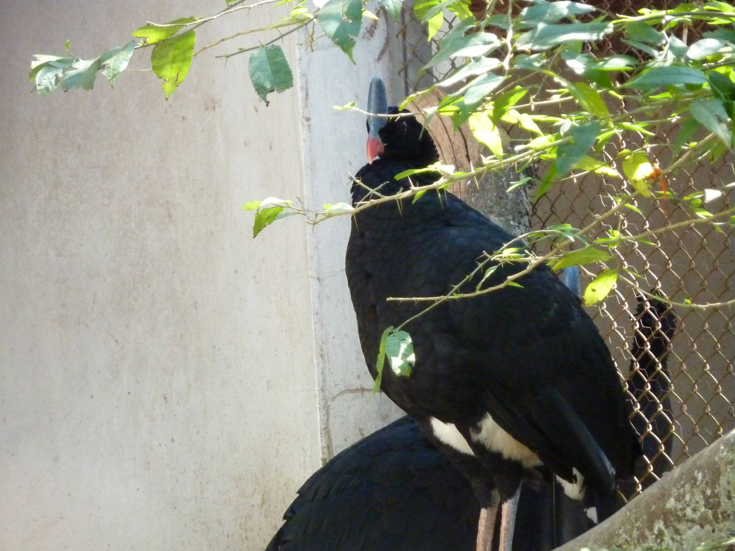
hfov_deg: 9.4
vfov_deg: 7.1
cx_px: 368
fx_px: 4459
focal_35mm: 210
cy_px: 276
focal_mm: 34.4
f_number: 4.6
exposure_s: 1/200
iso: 800
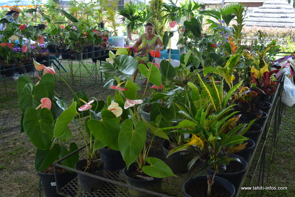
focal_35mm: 36
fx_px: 295
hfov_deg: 53.1
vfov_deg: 36.9
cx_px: 148
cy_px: 98
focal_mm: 24
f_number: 8
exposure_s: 1/60
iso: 220
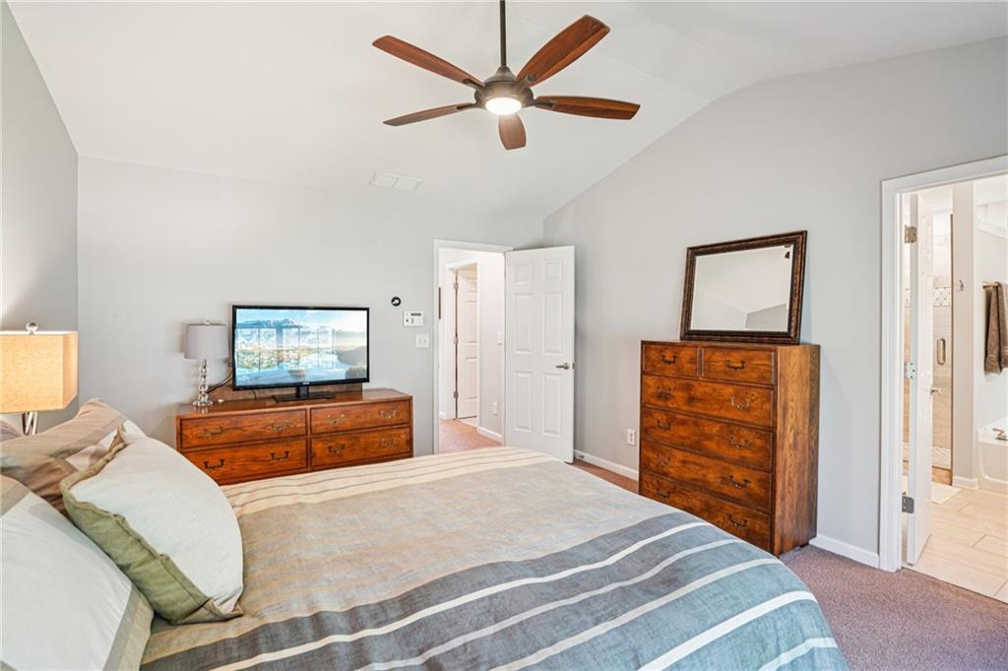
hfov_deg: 96.8
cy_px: 336
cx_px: 504
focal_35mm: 16
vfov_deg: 73.7
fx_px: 448
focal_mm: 16
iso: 400
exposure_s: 1/3.33
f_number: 8
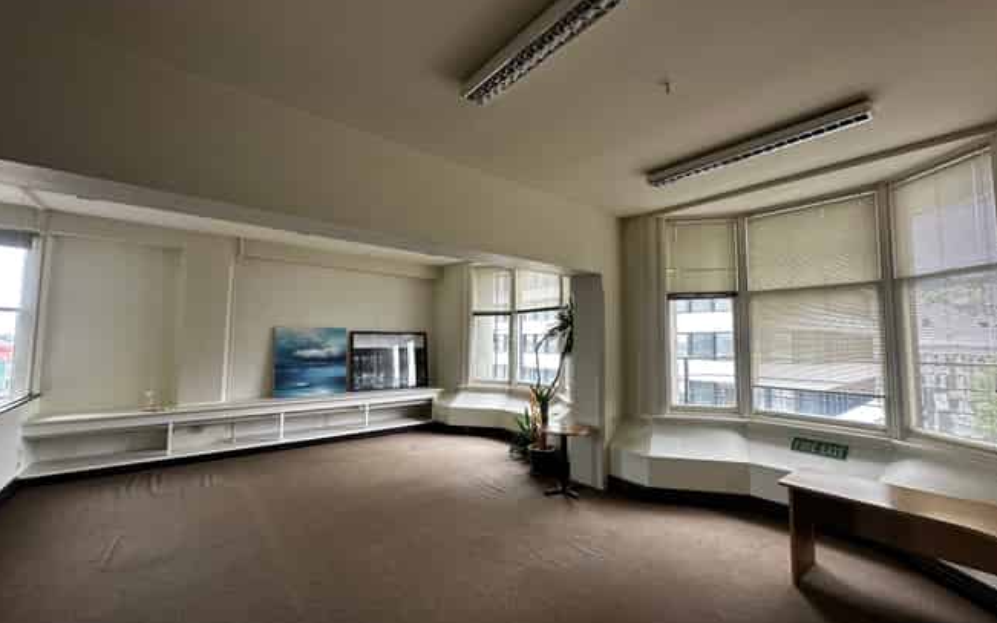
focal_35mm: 15
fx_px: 408
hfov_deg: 101.5
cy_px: 313
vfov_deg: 74.8
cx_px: 495
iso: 64
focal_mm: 2.22
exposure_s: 1/99
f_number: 2.2
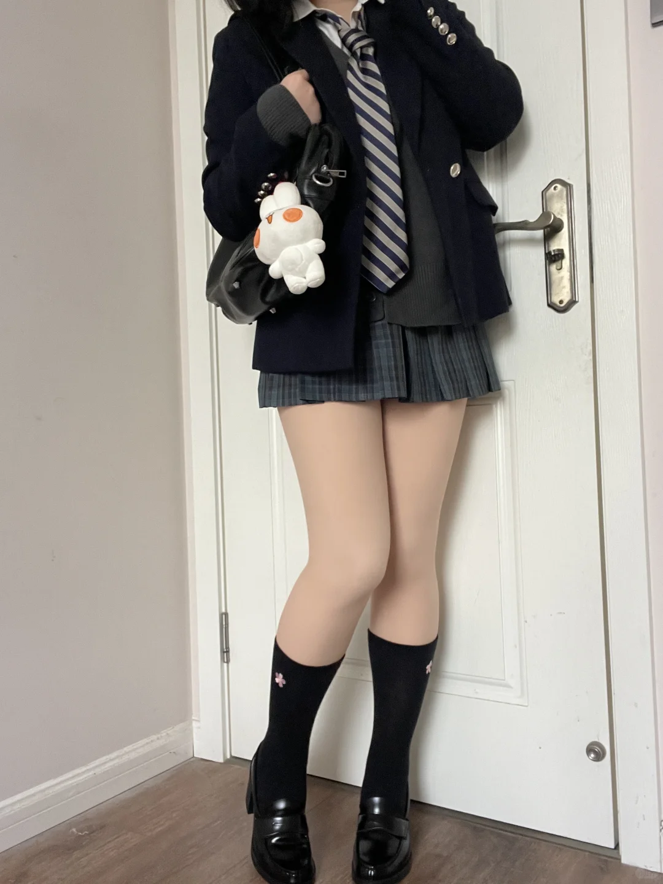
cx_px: 332
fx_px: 766
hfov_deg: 46.8
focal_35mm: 30
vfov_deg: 60.0
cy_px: 442
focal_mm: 2.71
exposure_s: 1/60
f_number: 2.2
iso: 320
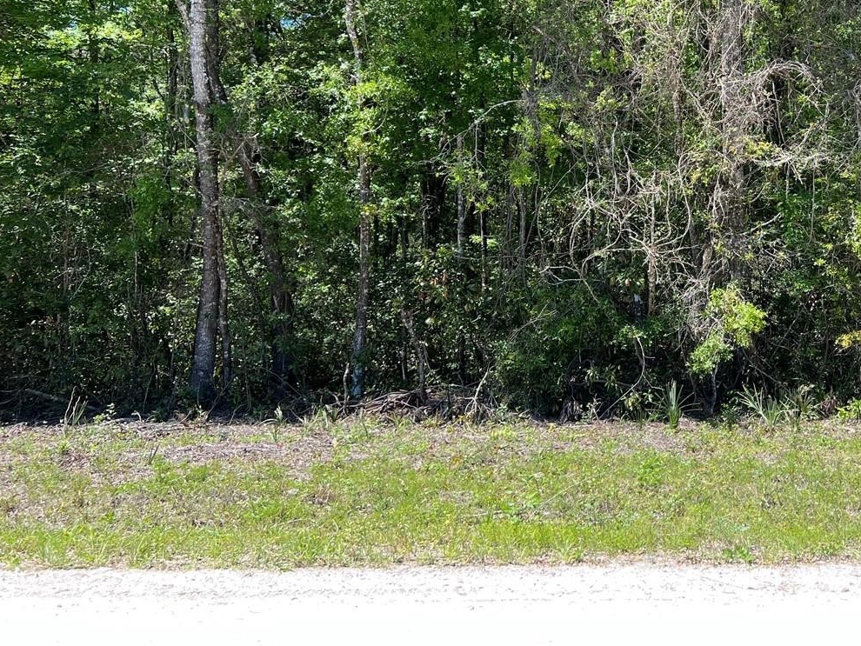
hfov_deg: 42.8
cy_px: 125
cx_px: 686
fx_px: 1045
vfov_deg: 33.3
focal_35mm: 42
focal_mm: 5.7
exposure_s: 1/894
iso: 50
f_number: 1.5
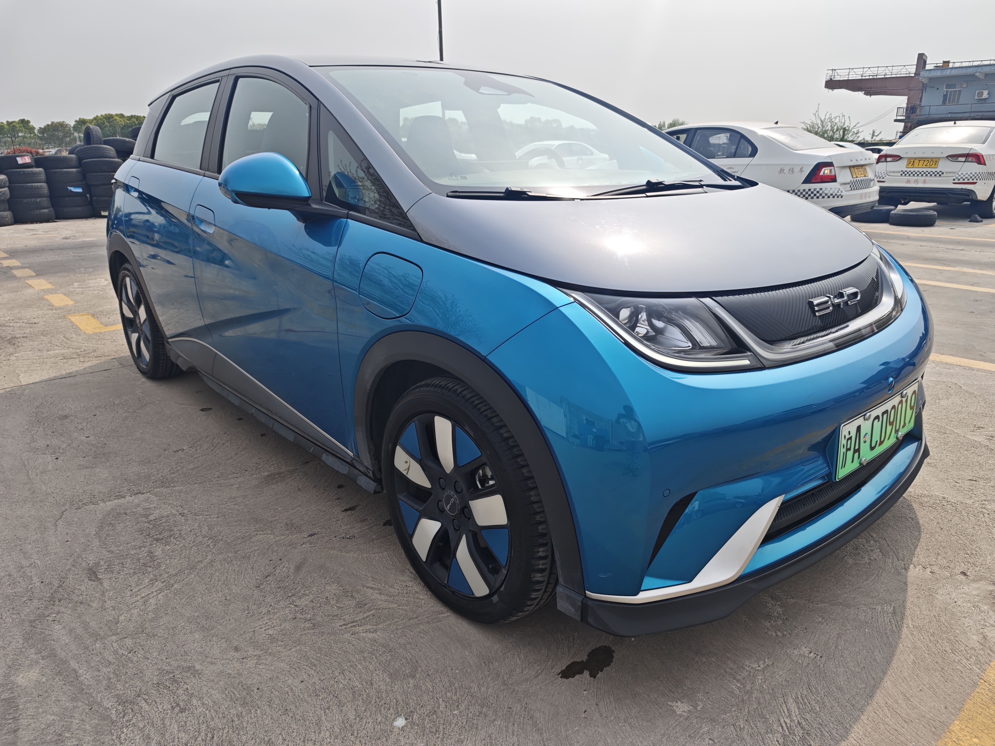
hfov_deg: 73.9
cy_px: 373
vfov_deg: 58.9
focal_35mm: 23
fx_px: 661
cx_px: 498
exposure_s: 1/4775
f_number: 1.44
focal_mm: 6.68
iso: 50
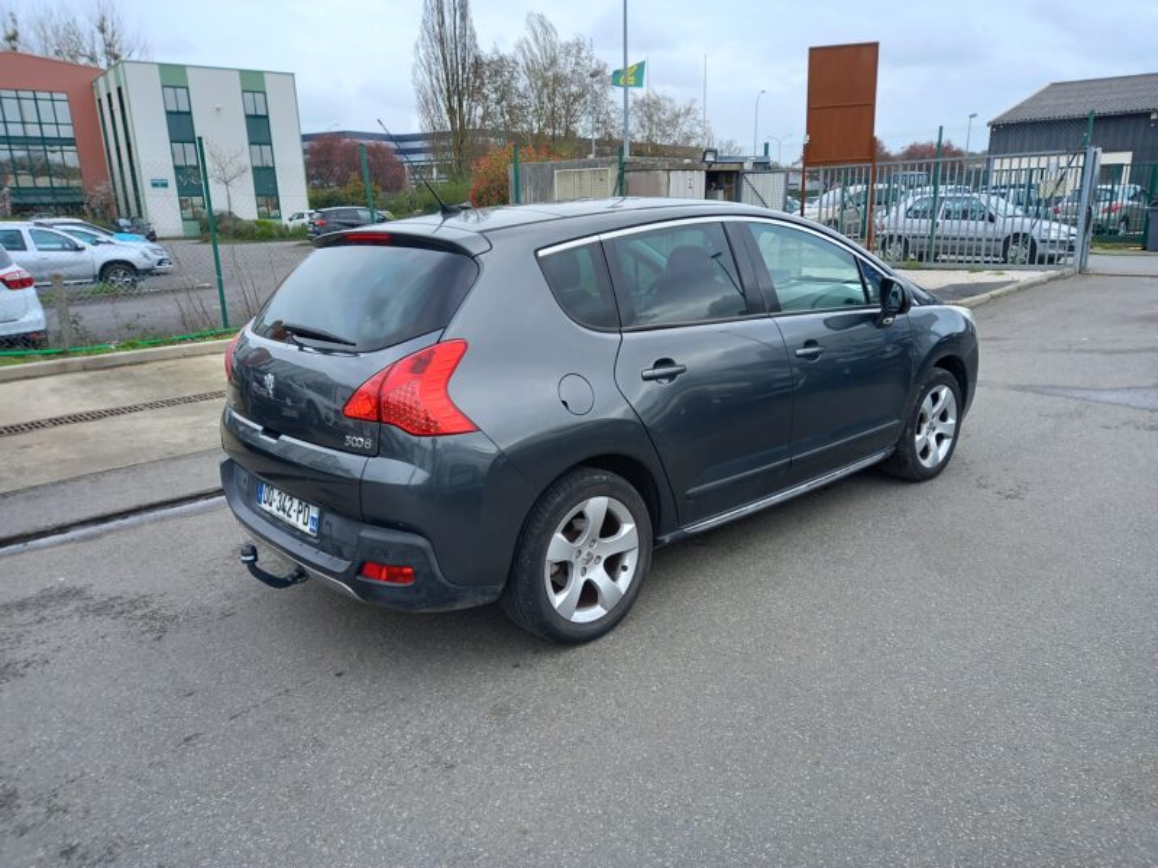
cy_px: 434
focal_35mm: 25
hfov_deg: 69.4
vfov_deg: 54.9
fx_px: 836
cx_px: 579
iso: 25
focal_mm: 4.6
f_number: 2
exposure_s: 1/165
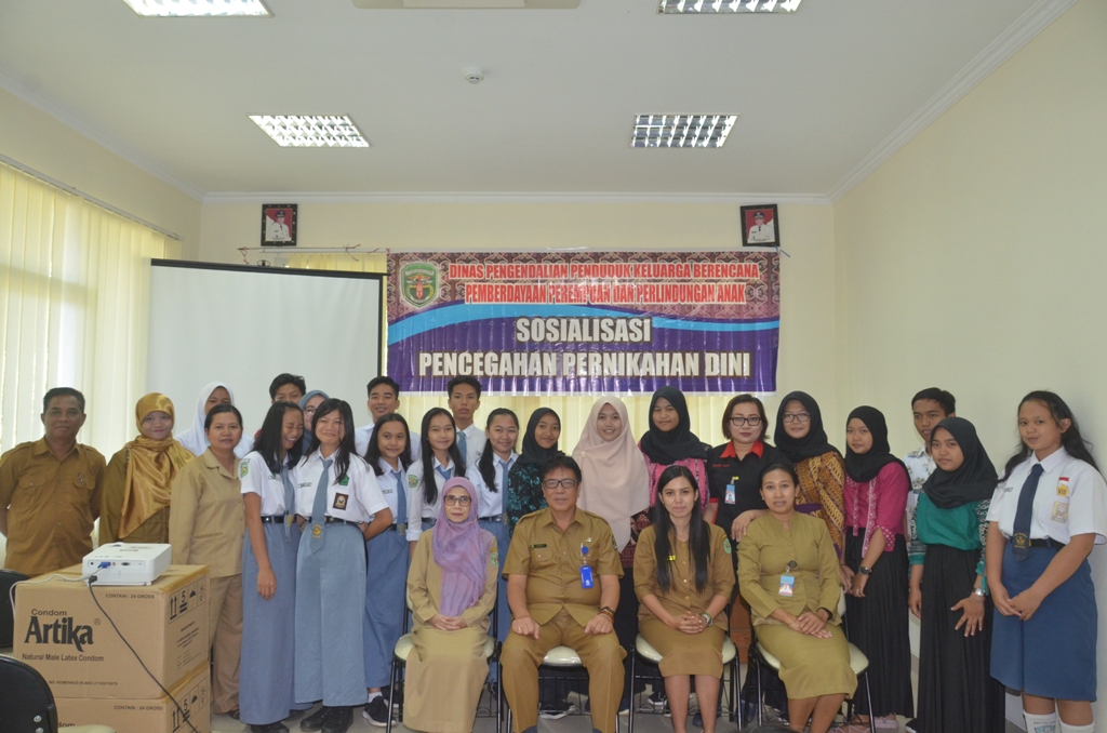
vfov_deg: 47.7
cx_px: 554
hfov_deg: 67.5
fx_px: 828
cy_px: 366
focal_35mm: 27
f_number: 8
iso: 1250
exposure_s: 1/60
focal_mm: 18
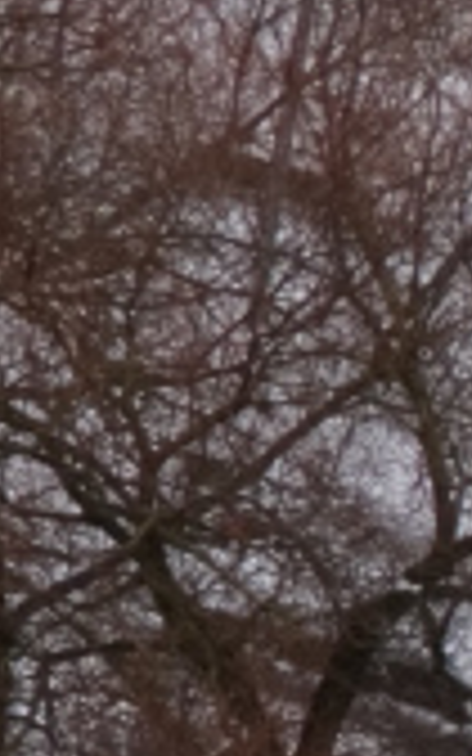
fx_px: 6174
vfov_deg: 6.8
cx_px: -2369
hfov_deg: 3.7
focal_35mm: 300
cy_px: -704
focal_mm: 25.4
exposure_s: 1/38
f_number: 4
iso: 200
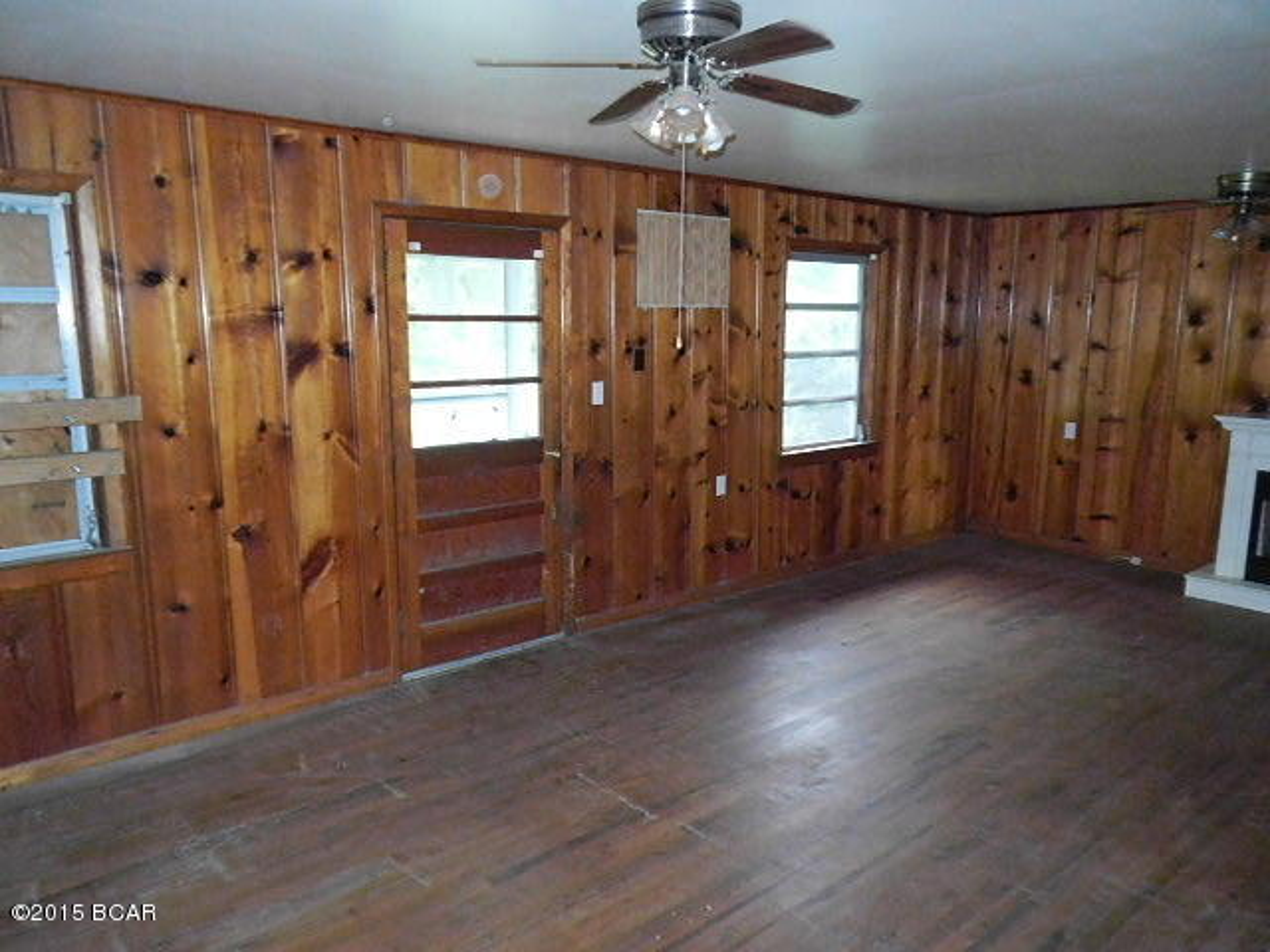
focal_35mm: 25
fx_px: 917
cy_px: 476
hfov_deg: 69.4
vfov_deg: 54.9
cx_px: 635
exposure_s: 1/30
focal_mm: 4.5
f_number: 3.2
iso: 1250
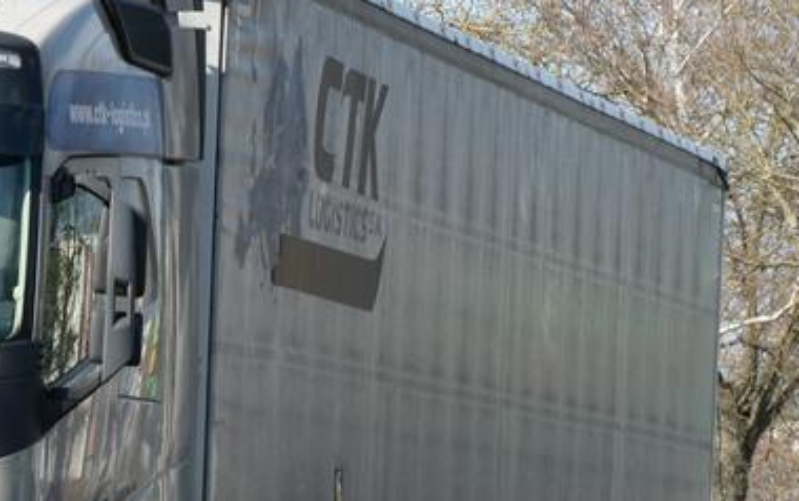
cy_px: 379
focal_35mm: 301
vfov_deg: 4.4
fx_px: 6558
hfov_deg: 6.9
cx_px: 23
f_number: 5.3
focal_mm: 24.2
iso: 80
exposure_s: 1/250
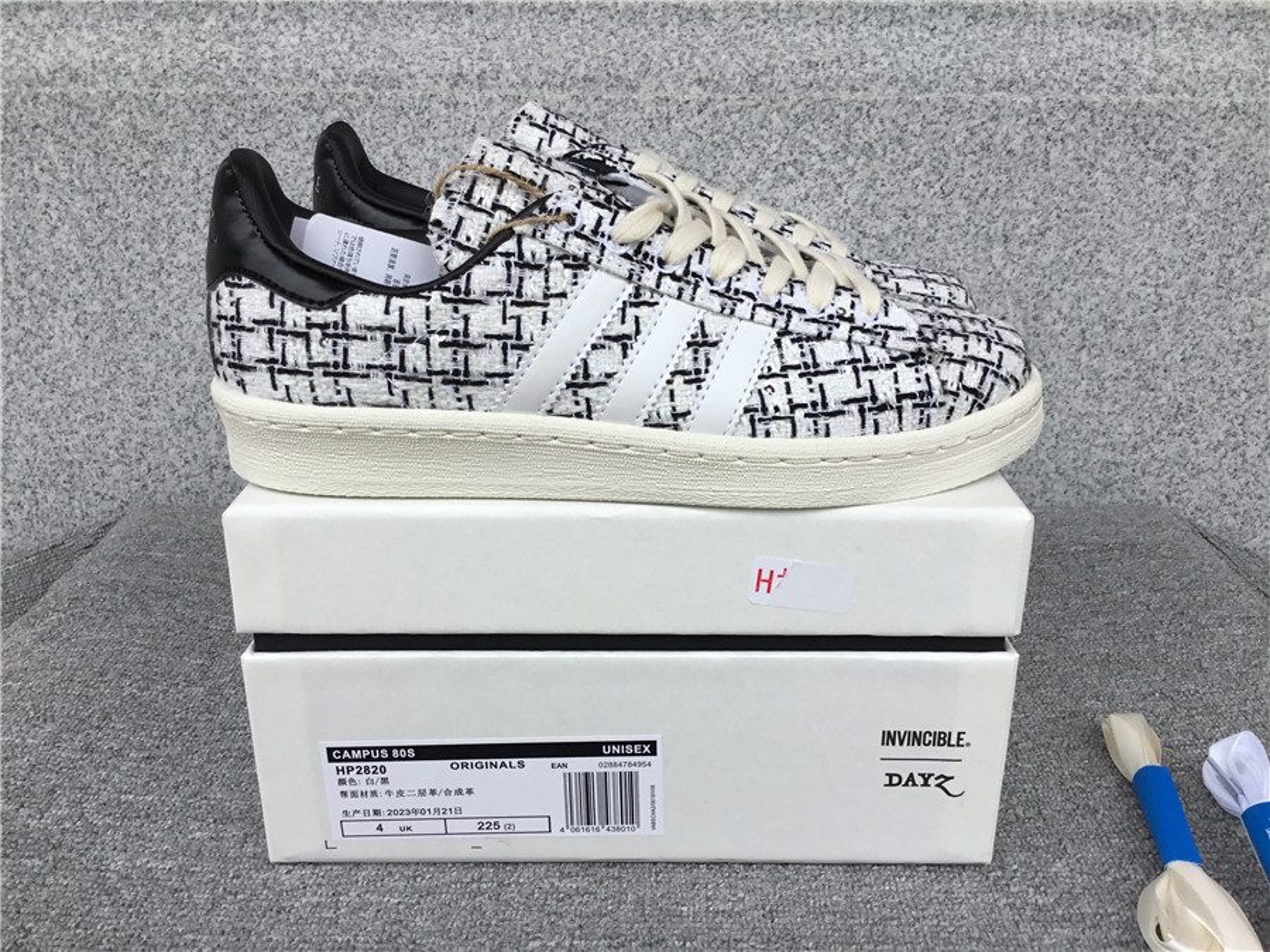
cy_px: 476
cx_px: 635
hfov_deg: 58.4
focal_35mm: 31
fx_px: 1137
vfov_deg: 45.4
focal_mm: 3.3
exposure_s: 1/547
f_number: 2.4
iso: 25
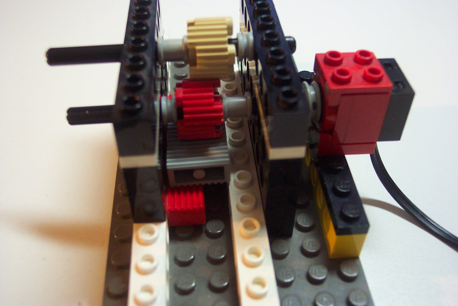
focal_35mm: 38
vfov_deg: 35.1
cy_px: 153
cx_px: 229
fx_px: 483
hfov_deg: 50.7
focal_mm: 8
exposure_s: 1/10
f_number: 2.8
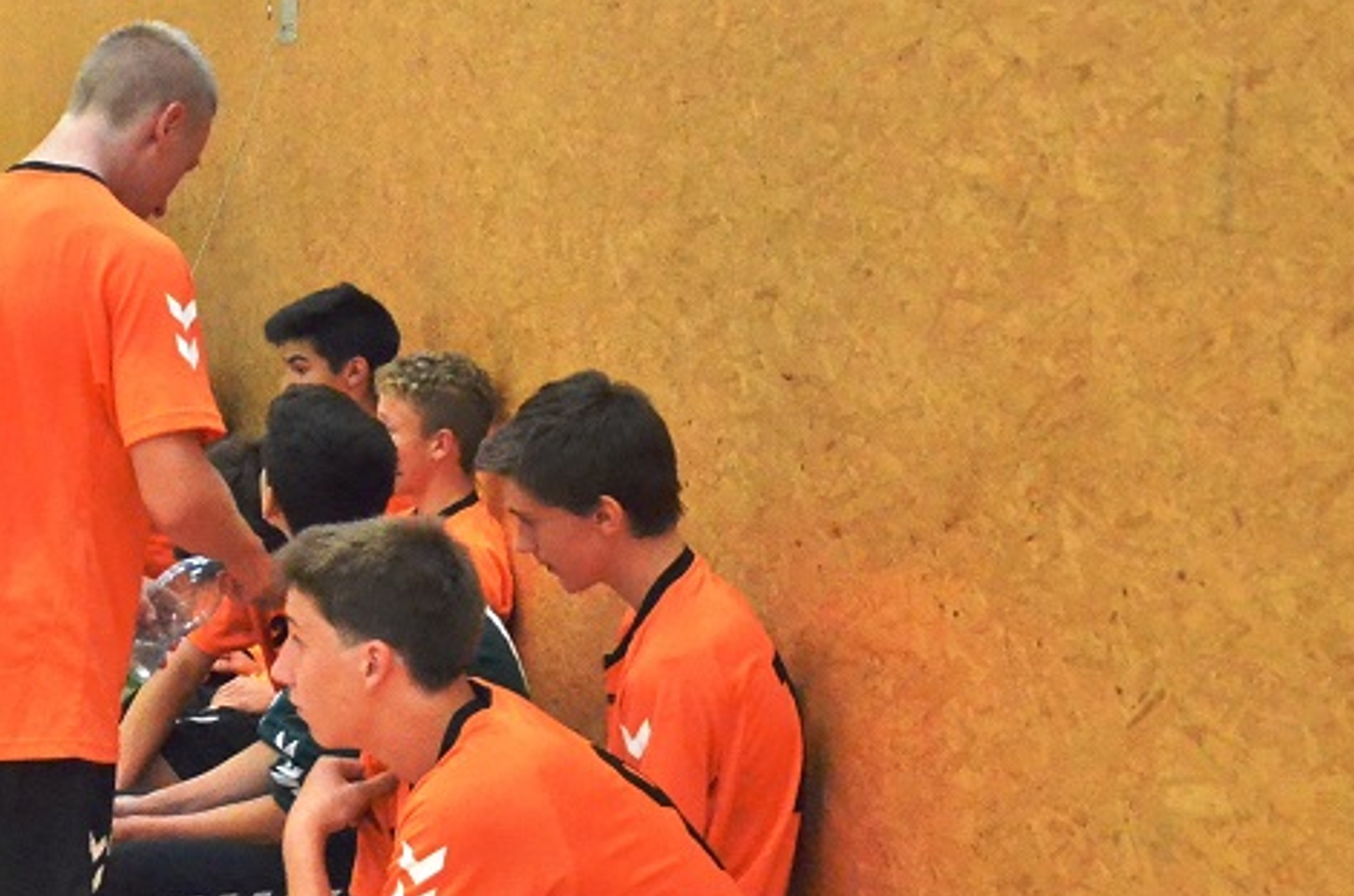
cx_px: -173
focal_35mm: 92
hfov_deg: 21.0
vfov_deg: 14.7
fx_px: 3452
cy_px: 671
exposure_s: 1/640
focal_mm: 24
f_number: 3.8
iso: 6400
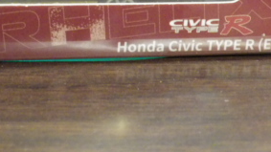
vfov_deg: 11.6
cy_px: -62
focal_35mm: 101
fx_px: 726
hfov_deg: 20.7
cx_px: 27
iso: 1000
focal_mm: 7.4
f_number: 3.6
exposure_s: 1/25
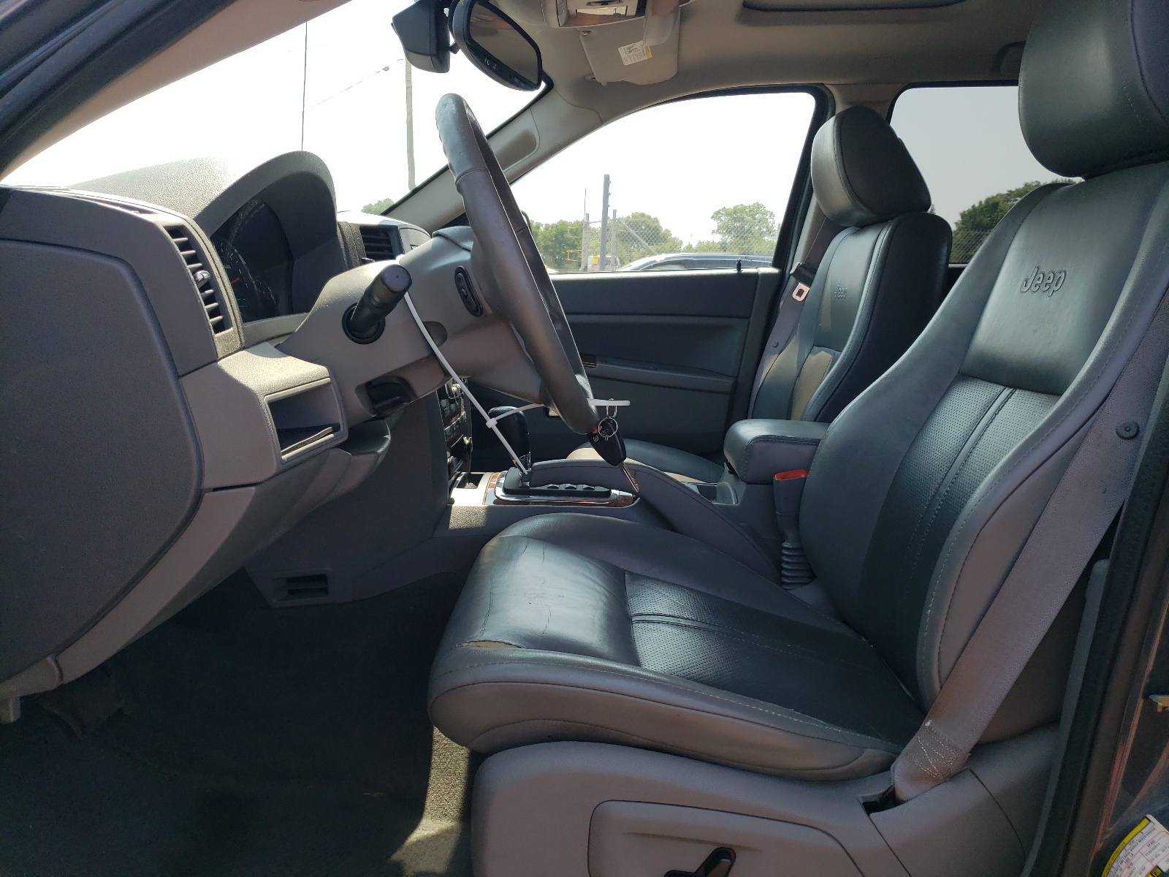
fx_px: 878
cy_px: 438
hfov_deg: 67.3
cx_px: 584
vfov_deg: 53.1
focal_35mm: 26
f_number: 1.5
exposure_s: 1/909
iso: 50
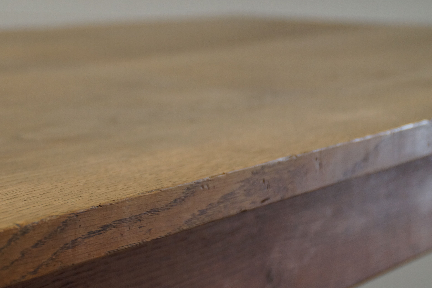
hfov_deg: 17.2
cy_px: 159
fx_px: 1424
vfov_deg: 11.5
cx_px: 145
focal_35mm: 119
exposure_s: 1/100
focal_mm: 55
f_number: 5
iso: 800
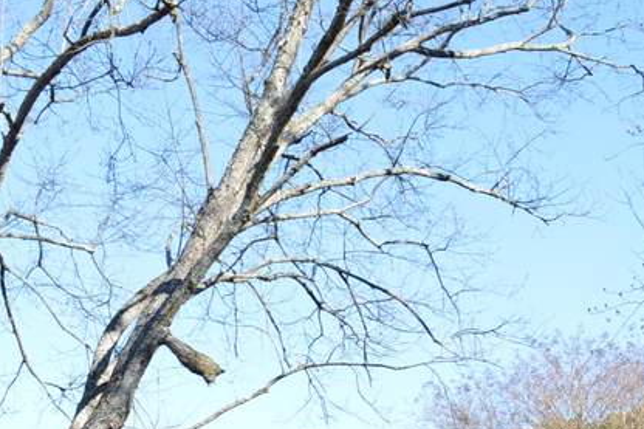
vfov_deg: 15.4
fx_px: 1484
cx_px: 593
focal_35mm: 83
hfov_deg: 23.7
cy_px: 600
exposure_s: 1/160
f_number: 6.3
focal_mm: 18
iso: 100
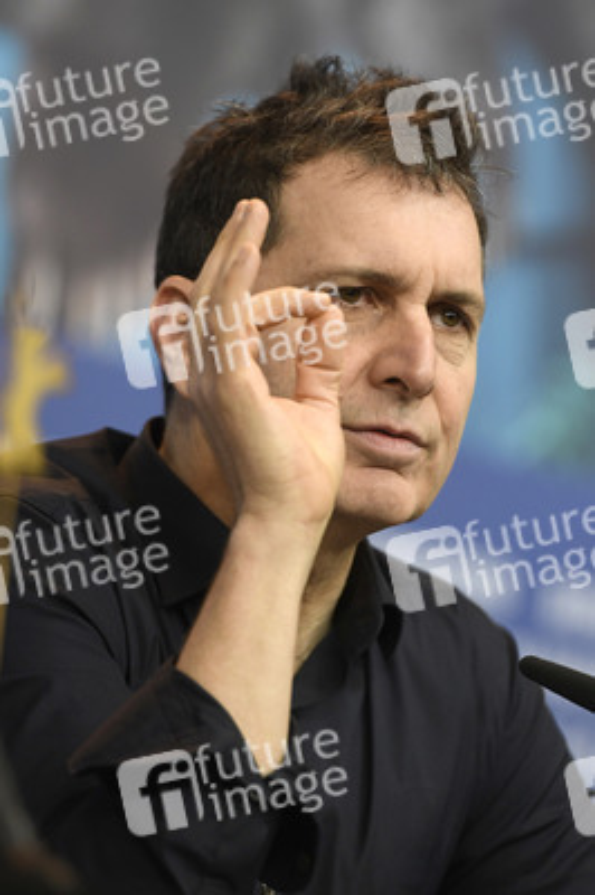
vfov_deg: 10.3
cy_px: 448
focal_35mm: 200
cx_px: 298
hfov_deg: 6.9
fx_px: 4967
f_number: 3.5
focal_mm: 200
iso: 1250
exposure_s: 1/320
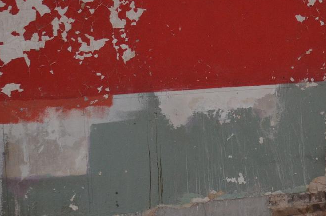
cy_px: 60
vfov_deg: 13.2
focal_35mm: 103
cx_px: 309
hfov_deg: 19.4
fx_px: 930
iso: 800
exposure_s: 1/60
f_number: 4
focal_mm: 22
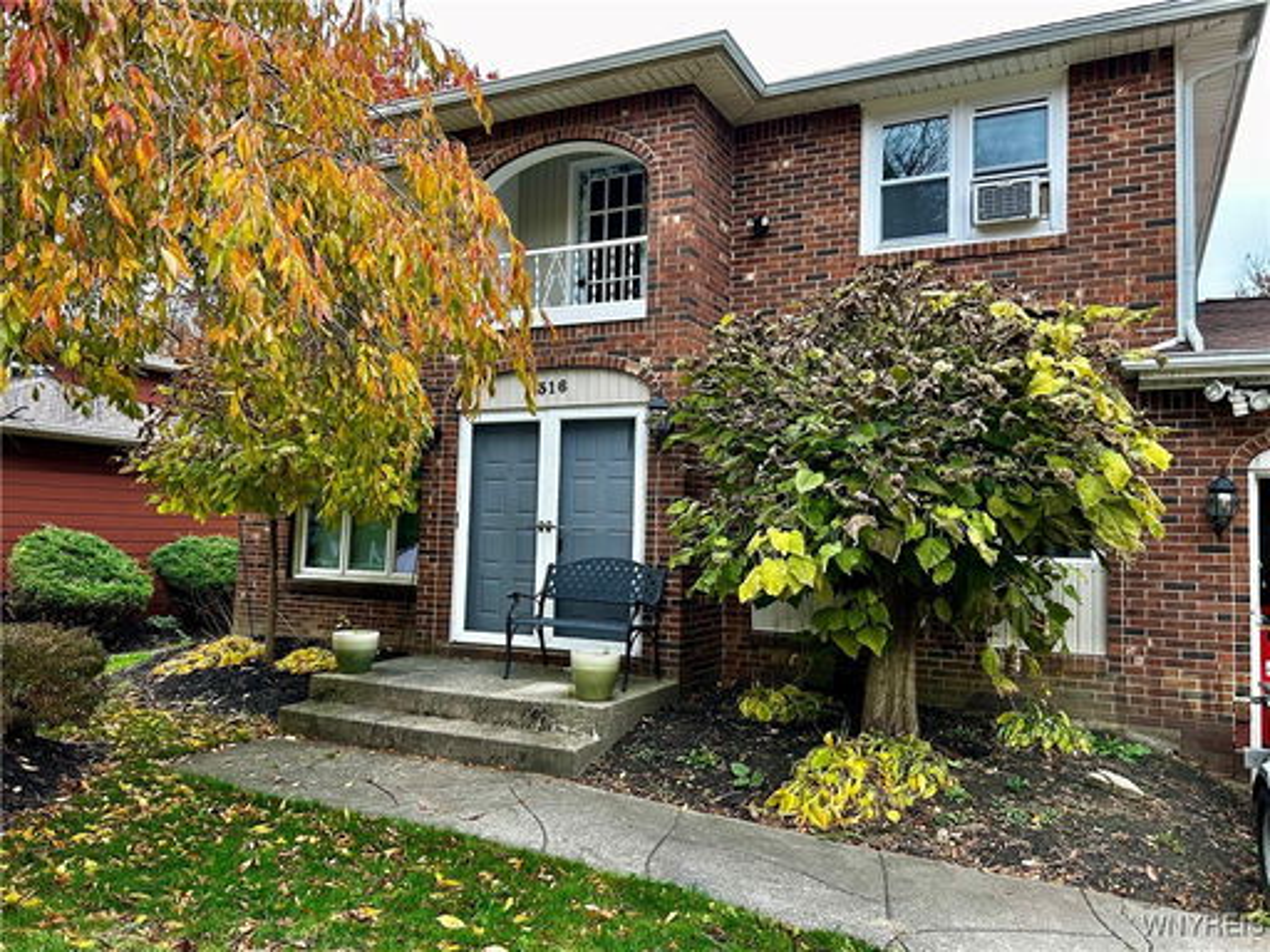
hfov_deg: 67.3
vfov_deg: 53.1
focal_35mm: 26
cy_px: 476
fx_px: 954
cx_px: 635
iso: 125
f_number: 1.5
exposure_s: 1/99
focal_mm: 5.7
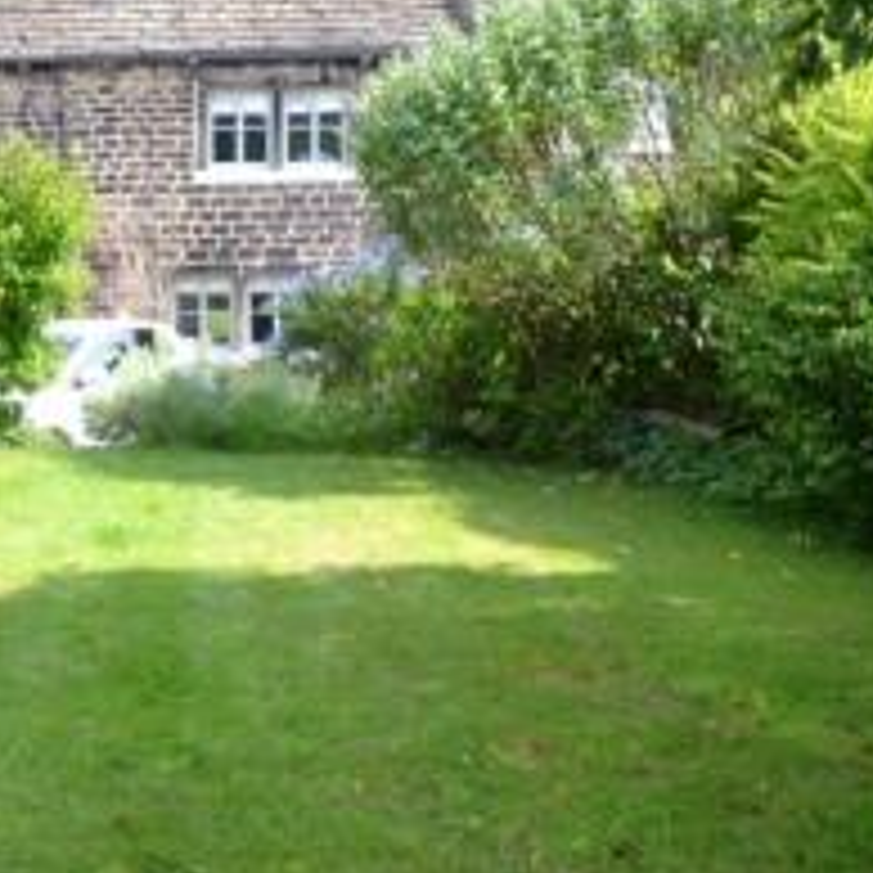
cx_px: 173
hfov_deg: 37.7
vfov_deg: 39.2
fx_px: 1227
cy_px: 425
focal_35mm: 43
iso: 160
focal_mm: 10
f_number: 5.6
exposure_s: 1/125
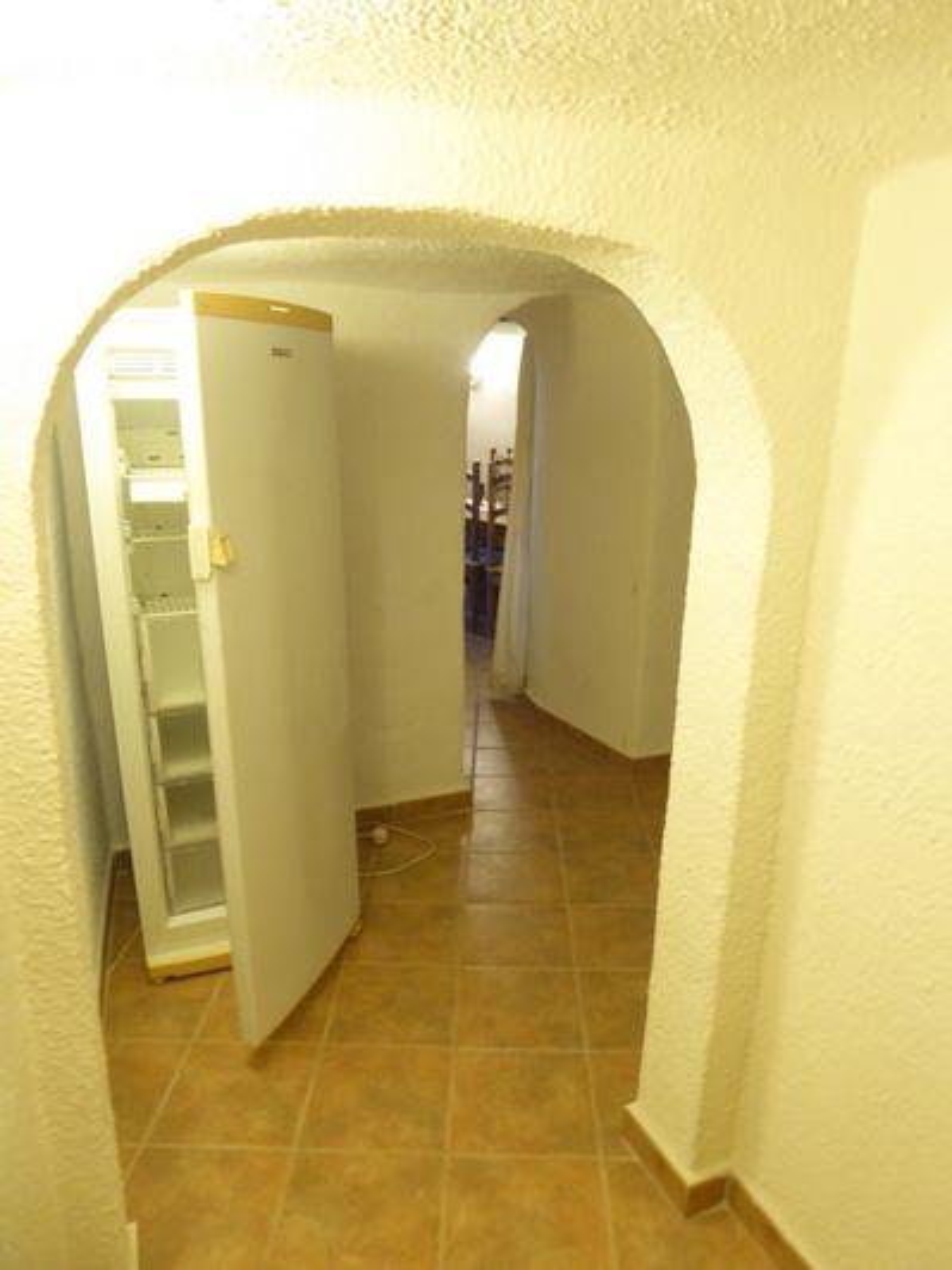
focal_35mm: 25
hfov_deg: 54.9
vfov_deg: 69.4
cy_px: 635
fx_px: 917
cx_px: 476
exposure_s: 1/6
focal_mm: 4.3
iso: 400
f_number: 3.3
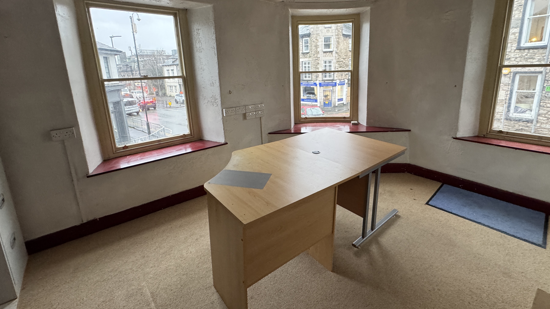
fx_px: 248
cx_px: 285
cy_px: 124
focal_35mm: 17
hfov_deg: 95.9
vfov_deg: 63.4
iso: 320
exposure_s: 1/66
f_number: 2.2
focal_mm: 2.22
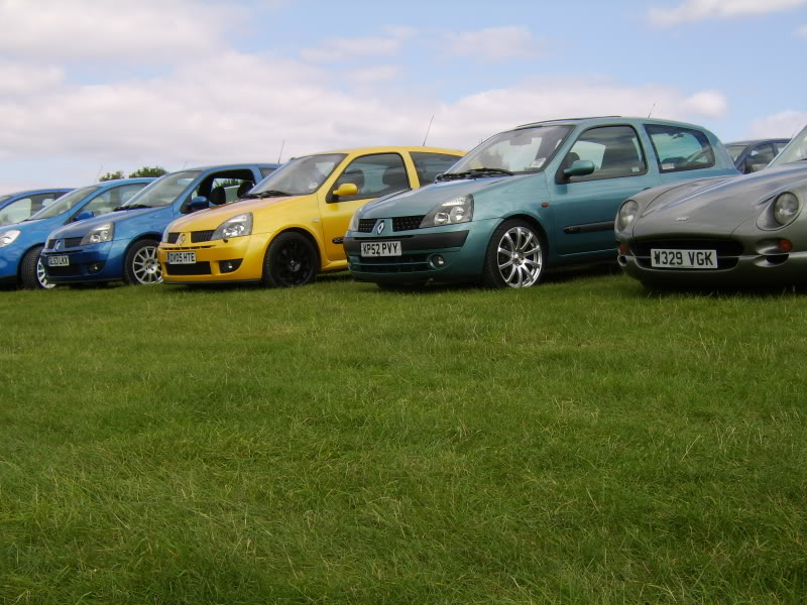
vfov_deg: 31.5
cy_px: 302
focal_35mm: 46
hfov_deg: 41.2
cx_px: 404
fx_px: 1072
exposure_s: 1/192
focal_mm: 11.93
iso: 71
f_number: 6.7
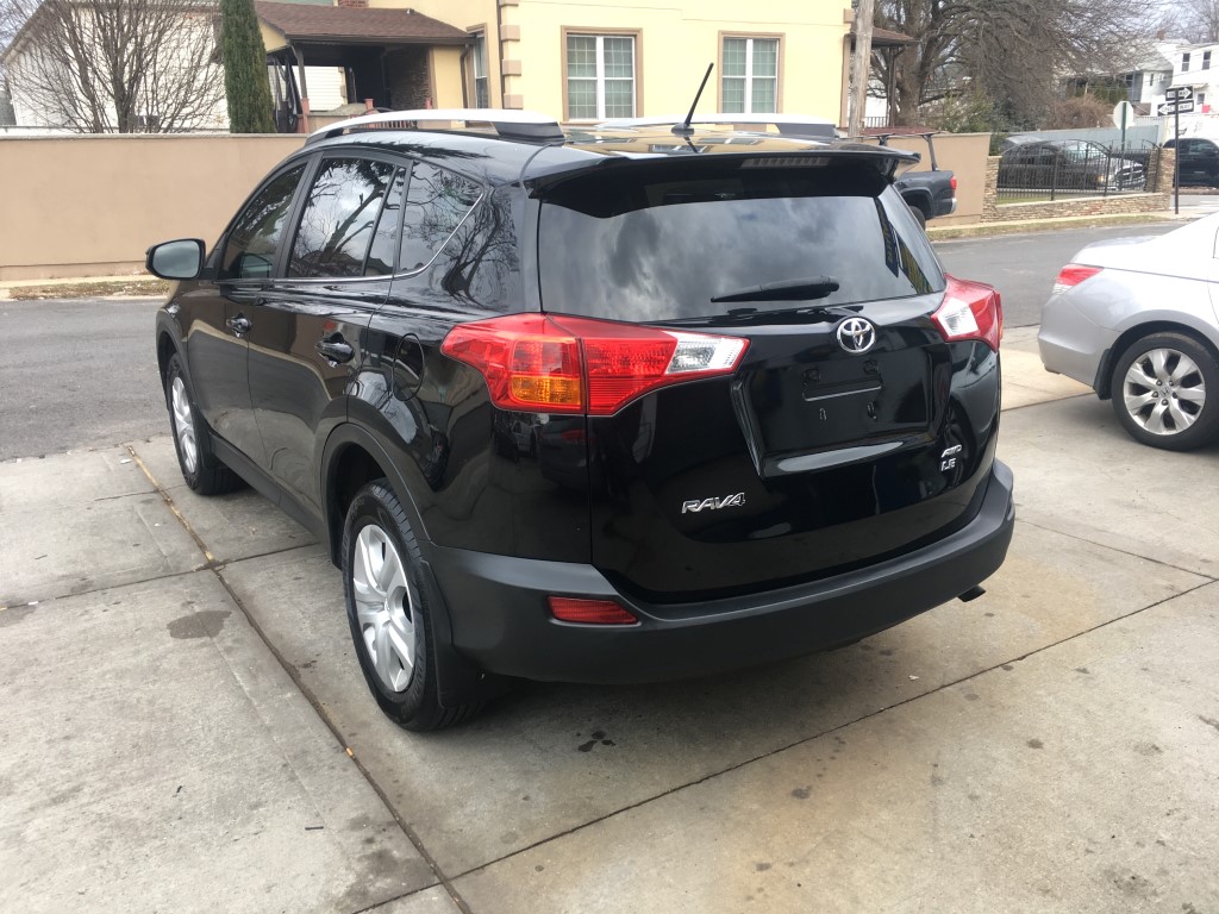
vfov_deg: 48.2
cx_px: 610
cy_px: 457
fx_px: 1021
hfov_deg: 61.7
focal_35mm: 29
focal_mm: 4.15
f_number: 2.2
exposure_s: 1/120
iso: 25
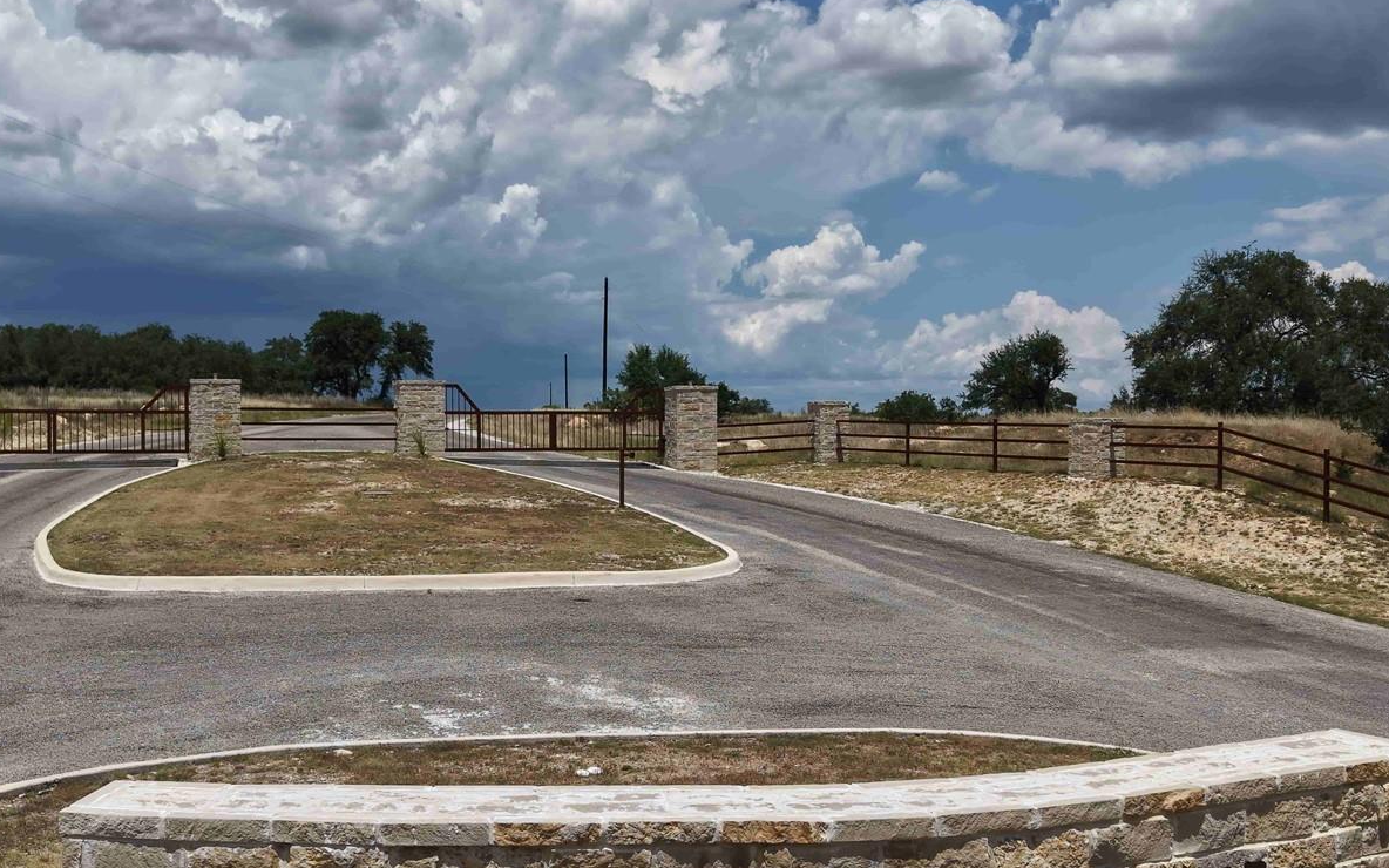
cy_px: 483
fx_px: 1666
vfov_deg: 29.2
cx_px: 608
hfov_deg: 45.2
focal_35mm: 44
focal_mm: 8.67
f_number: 1.8
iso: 100
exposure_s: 1/800
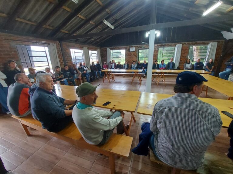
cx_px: 116
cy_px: 87
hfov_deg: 106.2
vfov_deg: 89.9
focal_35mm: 13
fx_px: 88
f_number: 2.2
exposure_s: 1/60
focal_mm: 1.74
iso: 320
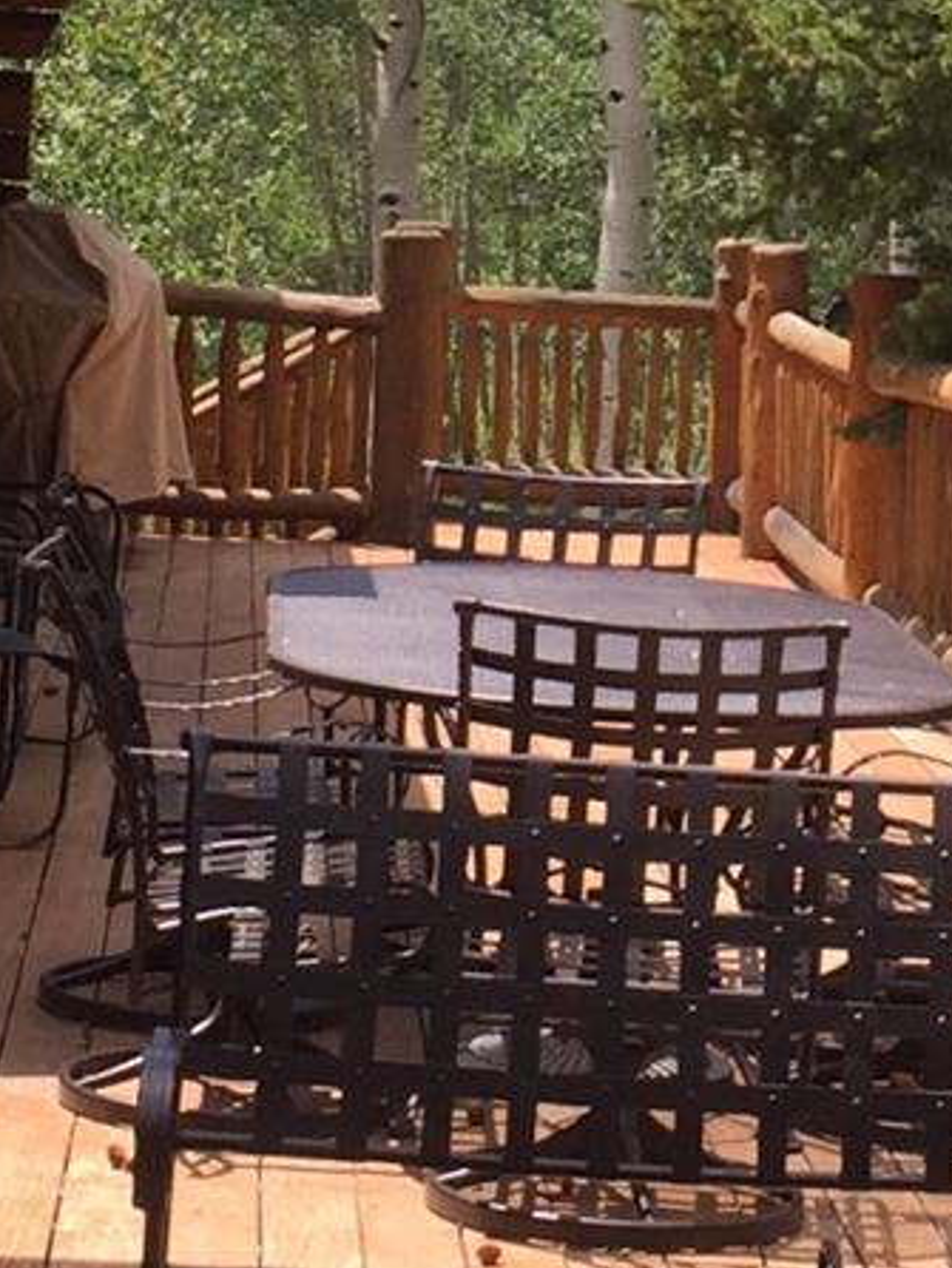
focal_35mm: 130
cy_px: -28
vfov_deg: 14.9
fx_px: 4762
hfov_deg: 11.4
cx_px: 739
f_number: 2.2
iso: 32
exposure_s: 1/879
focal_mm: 4.15
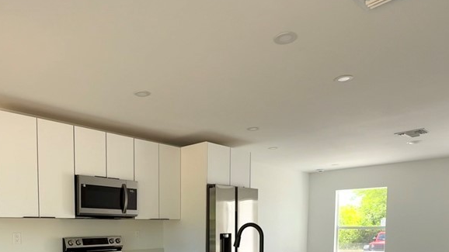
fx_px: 321
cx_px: 145
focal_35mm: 27
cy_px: 250
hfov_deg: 67.7
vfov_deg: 38.3
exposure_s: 1/122
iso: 25
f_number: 2.2
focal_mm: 2.22
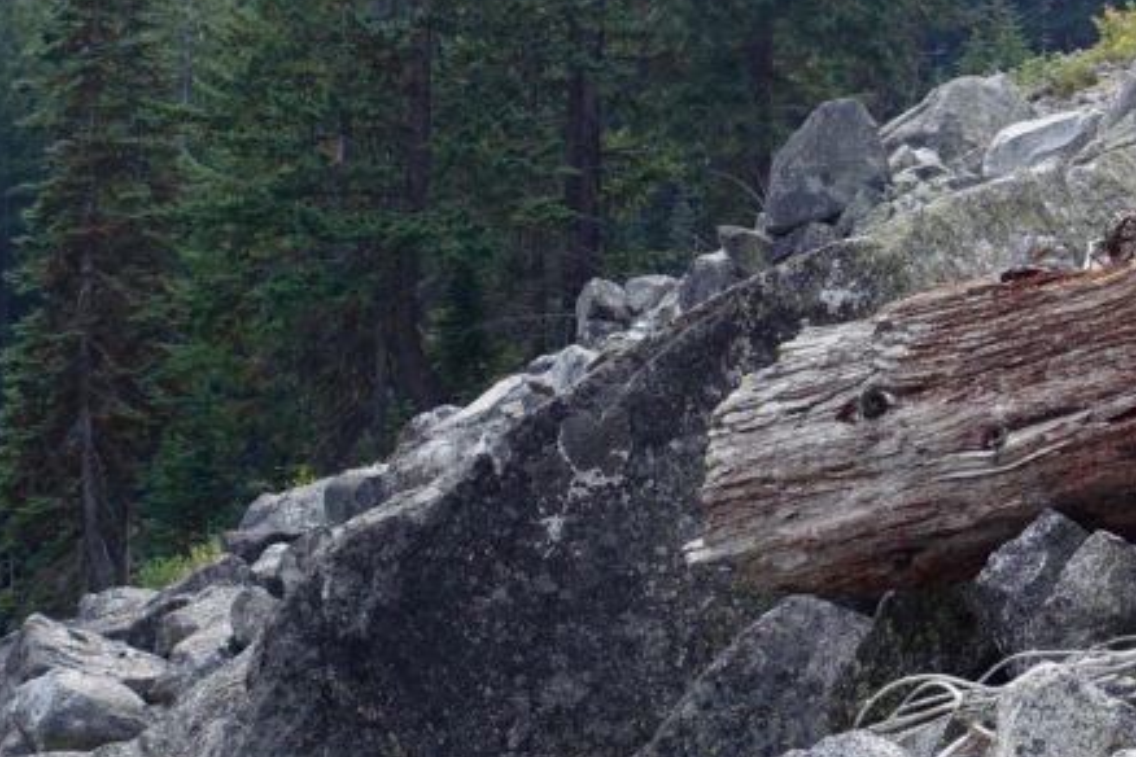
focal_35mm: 110
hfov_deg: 18.2
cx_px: 1063
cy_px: 97
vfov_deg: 12.4
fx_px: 3471
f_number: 5.6
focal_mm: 17.27
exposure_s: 1/100
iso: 125
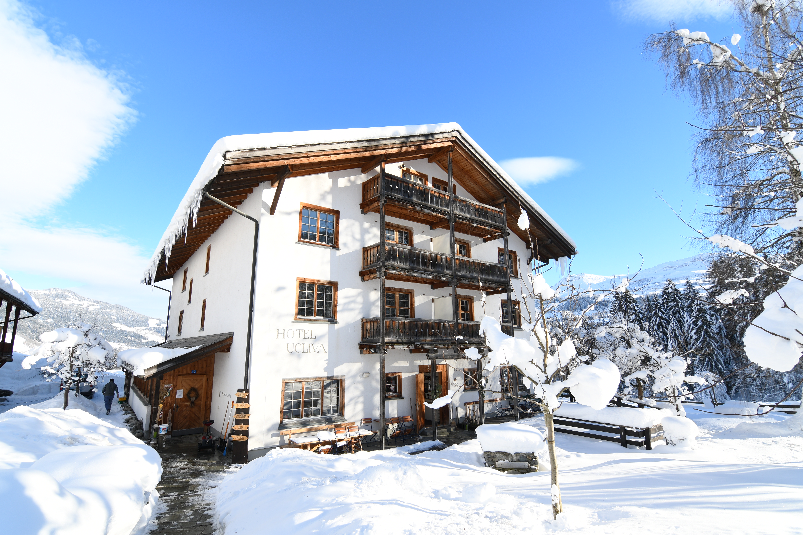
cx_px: 402
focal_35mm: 16
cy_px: 268
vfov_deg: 73.7
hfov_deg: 96.7
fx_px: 357
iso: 100
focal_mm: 11
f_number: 7.1
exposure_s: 1/160
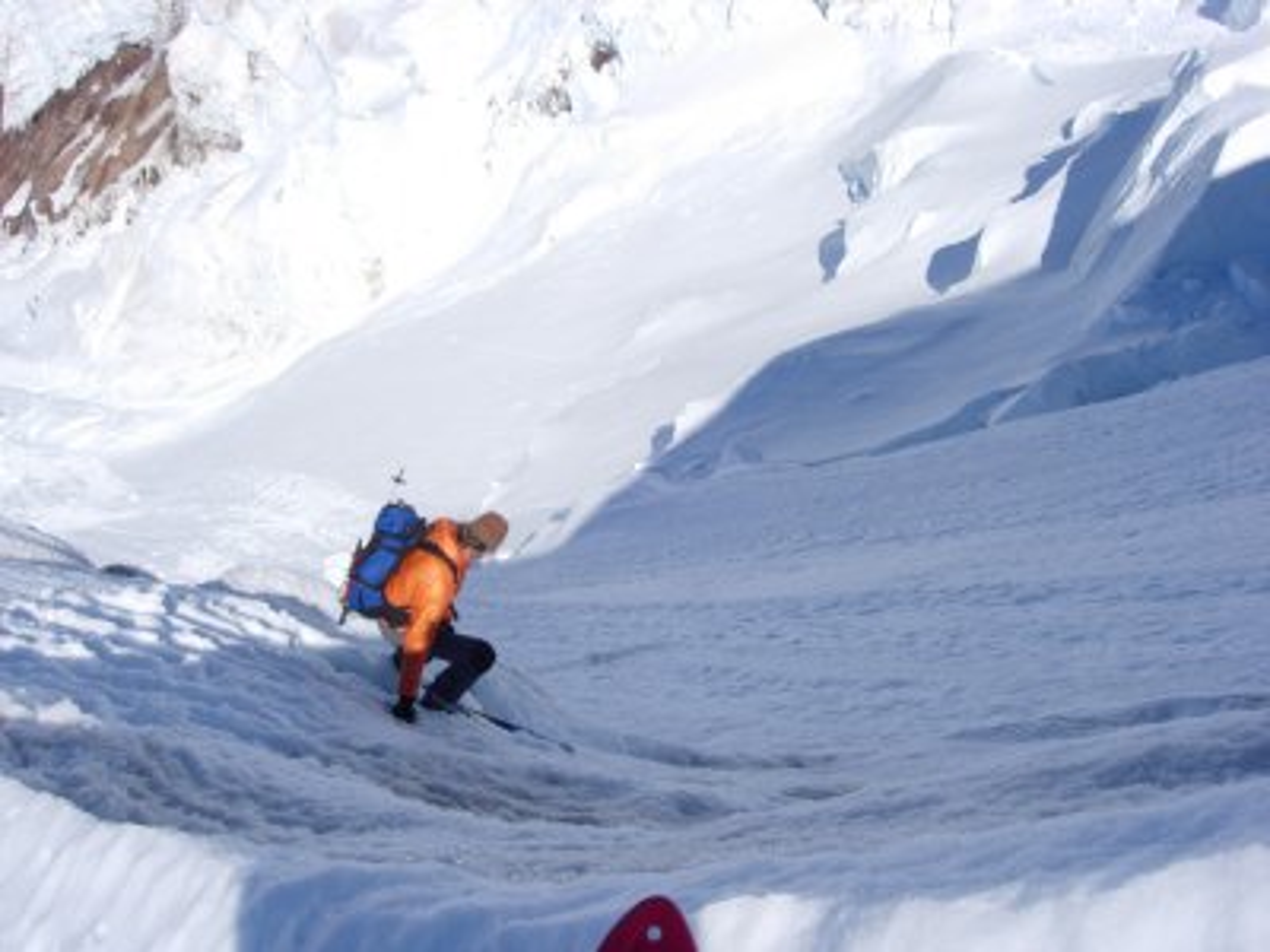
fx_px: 1394
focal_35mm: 38
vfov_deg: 37.7
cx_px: 635
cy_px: 476
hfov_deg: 49.0
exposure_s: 1/1183
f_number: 4.8
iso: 64
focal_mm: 7.8
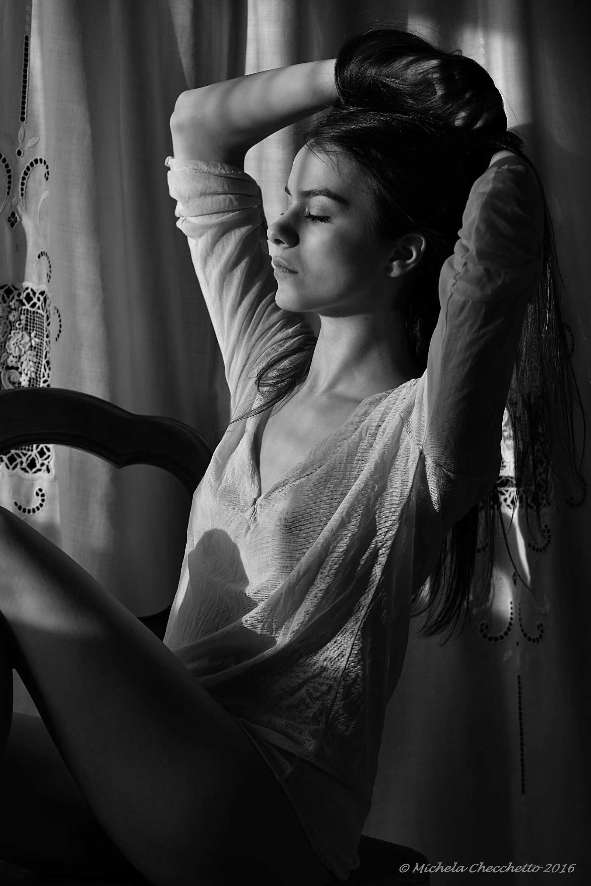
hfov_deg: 13.1
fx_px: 2583
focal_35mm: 105
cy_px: 443
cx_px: 296
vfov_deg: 19.4
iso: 400
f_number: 5
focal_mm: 105
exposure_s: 1/250
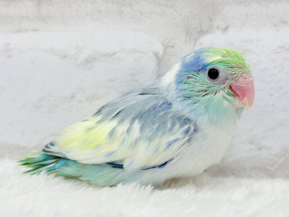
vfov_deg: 28.0
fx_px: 434
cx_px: 144
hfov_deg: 36.8
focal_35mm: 52
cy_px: 108
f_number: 1.6
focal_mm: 5.96
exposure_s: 1/100
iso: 64
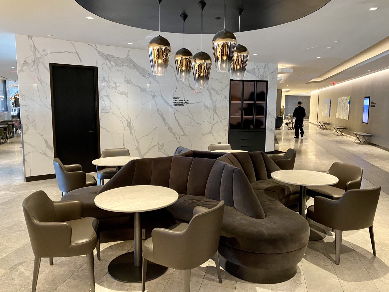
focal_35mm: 26
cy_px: 146
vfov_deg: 53.1
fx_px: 292
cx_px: 194
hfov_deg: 67.3
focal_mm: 4.25
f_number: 1.8
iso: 500
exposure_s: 1/60
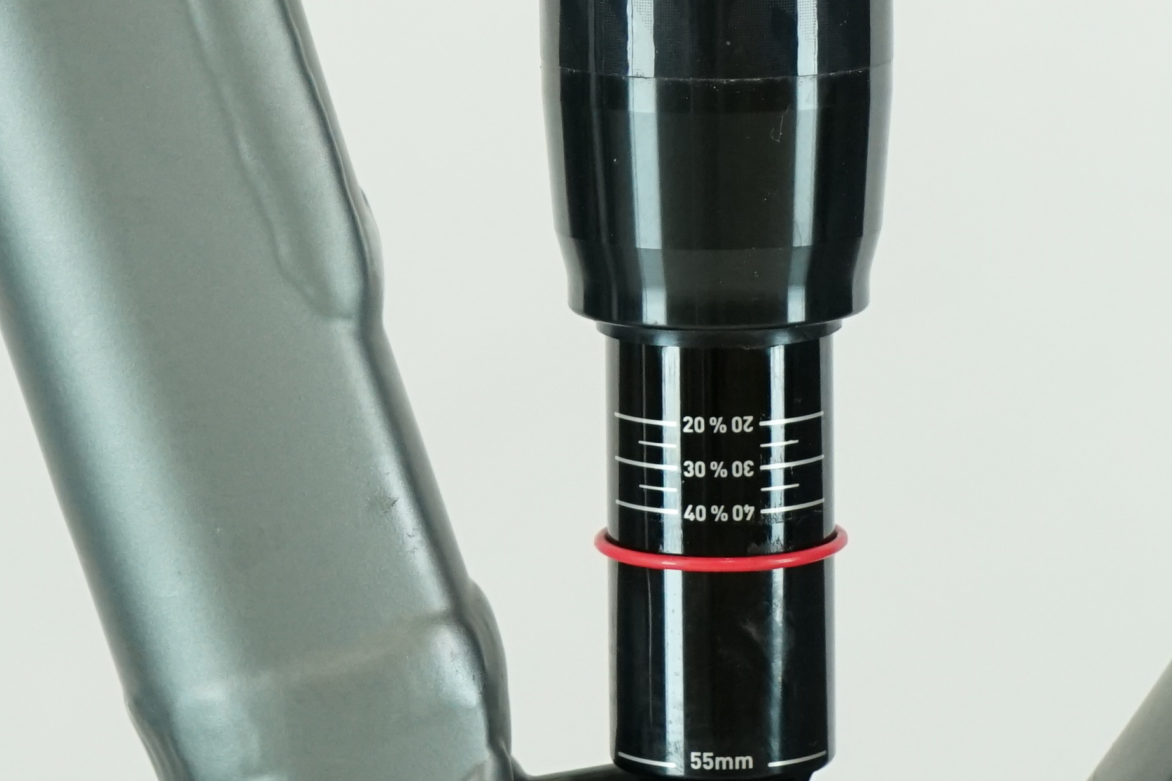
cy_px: -116
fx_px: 7422
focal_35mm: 228
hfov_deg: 9.0
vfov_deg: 6.0
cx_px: 715
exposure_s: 1/200
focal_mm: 70
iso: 1600
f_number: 5.6
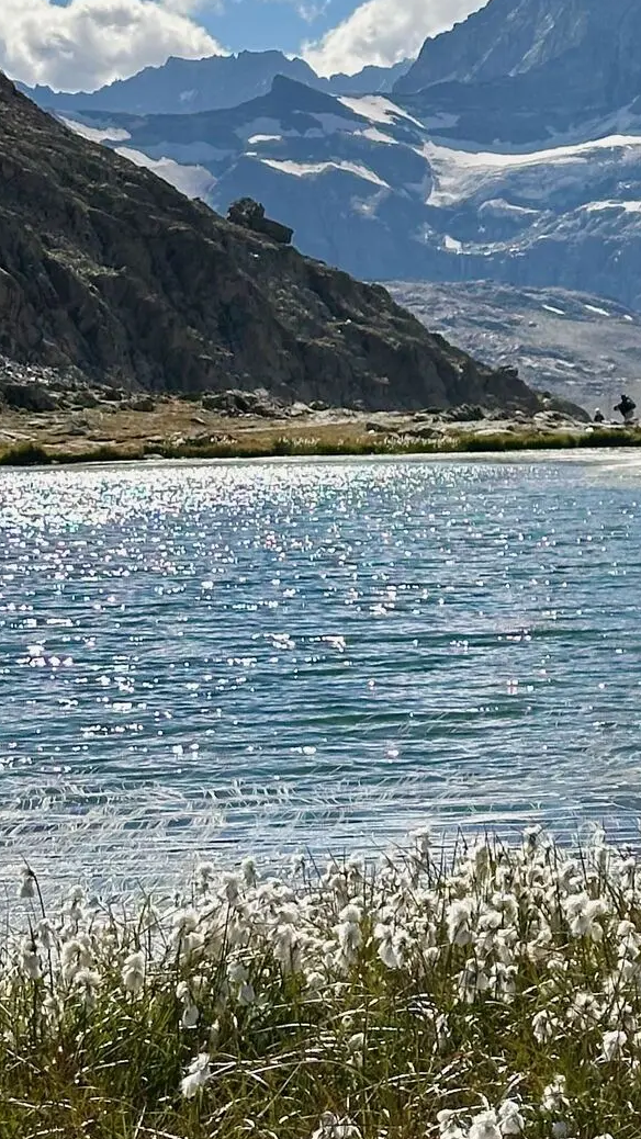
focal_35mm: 129
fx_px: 3897
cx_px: 907
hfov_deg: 9.2
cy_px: 132
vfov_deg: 16.4
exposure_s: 1/7634
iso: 64
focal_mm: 6.86
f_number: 1.78
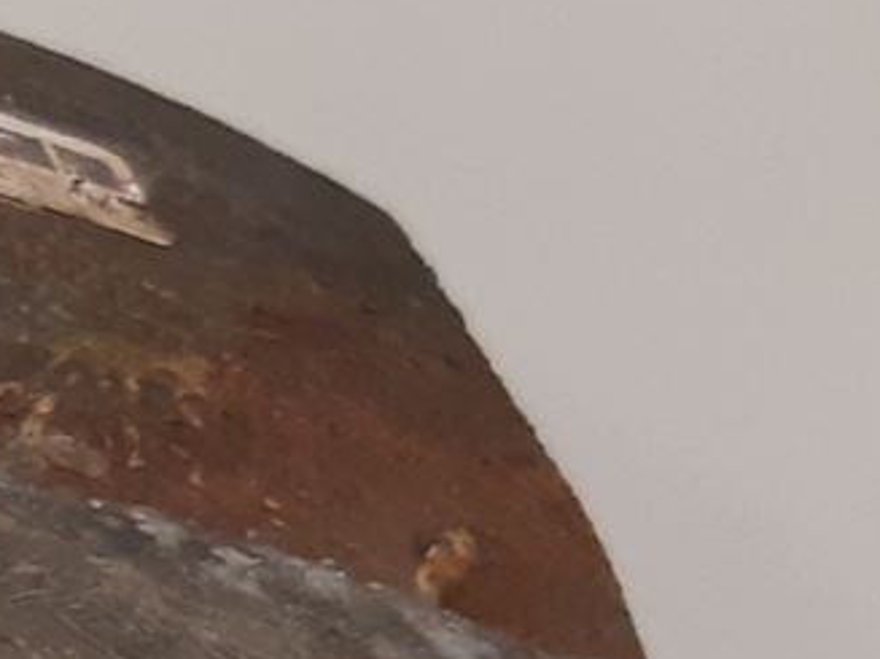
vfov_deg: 9.0
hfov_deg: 11.1
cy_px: 715
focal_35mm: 163
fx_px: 4142
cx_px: -850
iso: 160
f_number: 1.7
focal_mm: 3.93
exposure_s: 1/50
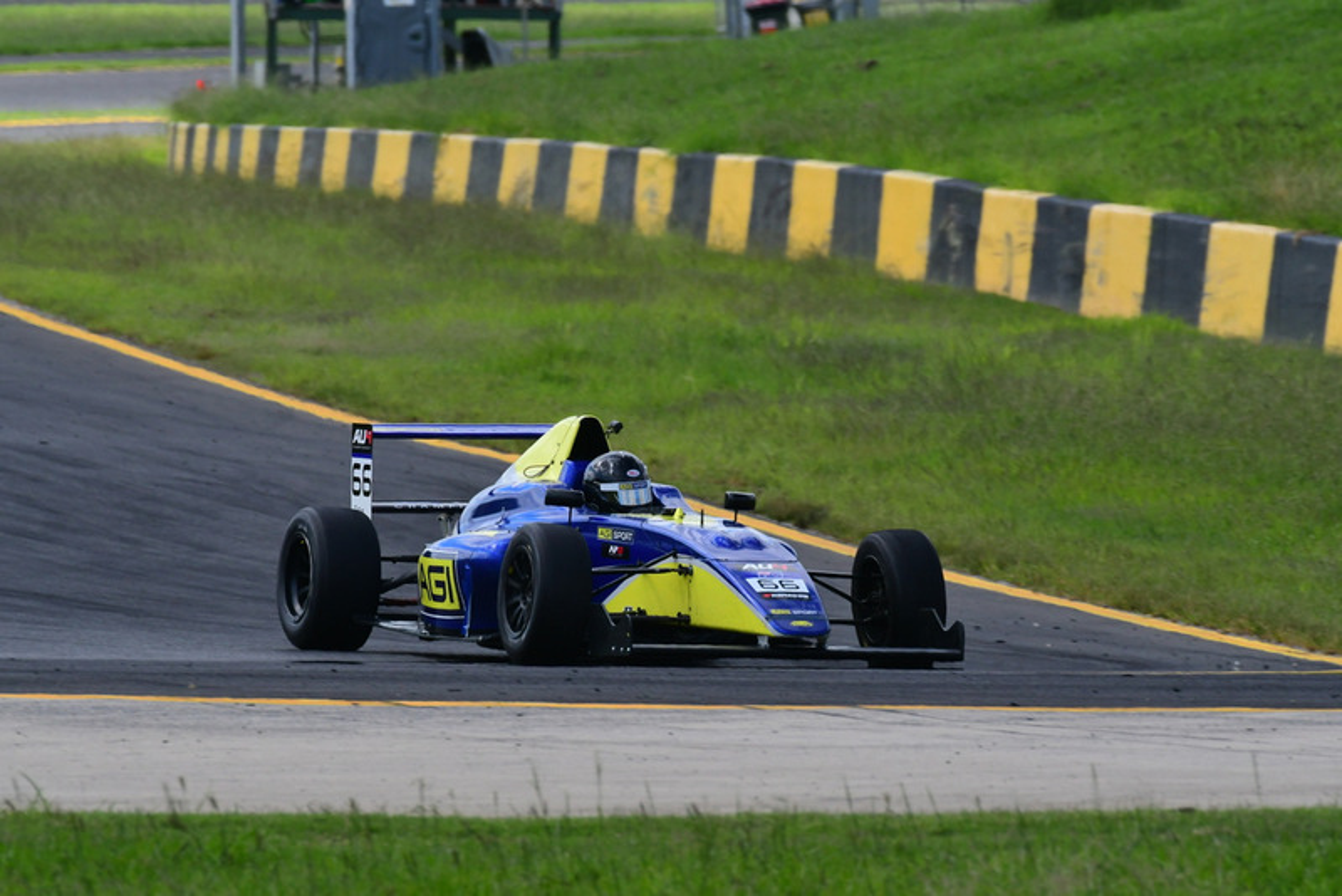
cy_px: 448
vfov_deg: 1.8
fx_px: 27967
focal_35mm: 750
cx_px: 671
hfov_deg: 2.7
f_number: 13
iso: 800
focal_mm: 500
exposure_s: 1/640
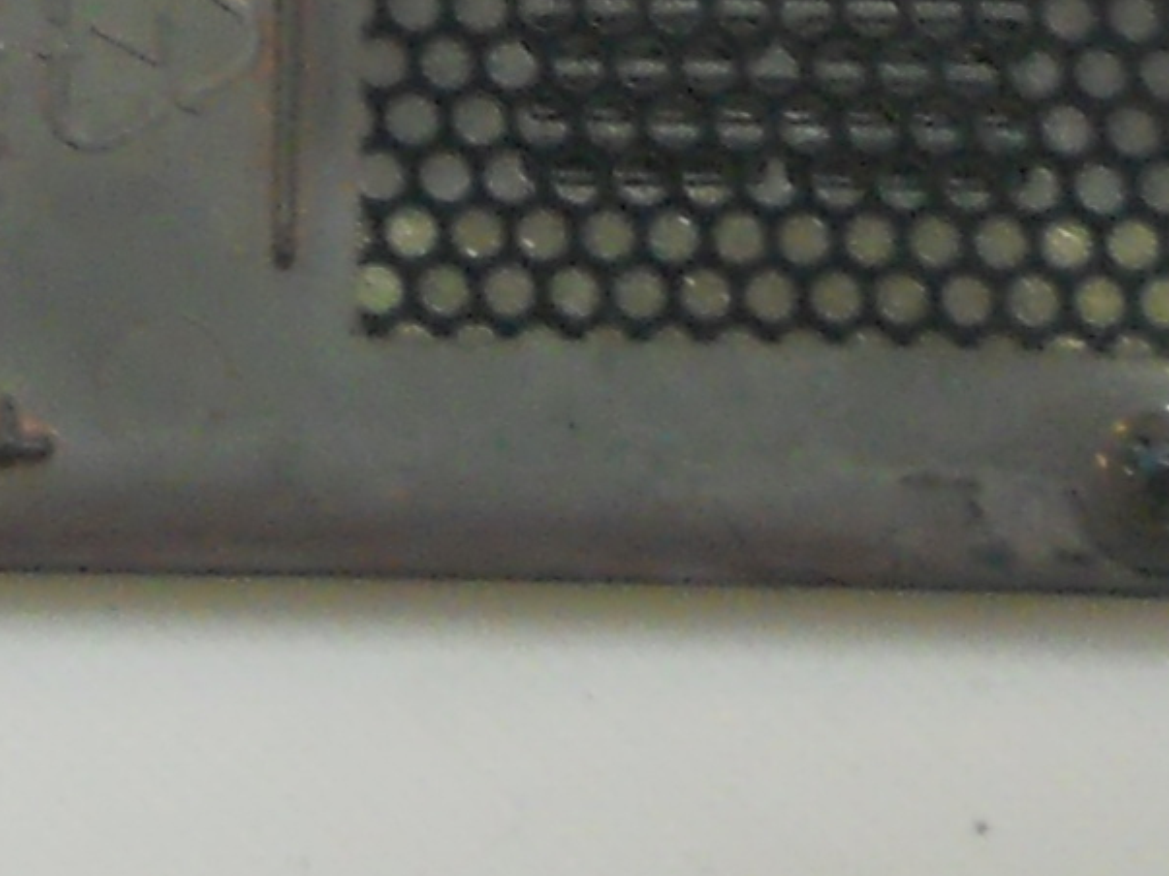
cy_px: -1235
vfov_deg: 6.4
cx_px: 547
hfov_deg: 8.9
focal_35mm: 222
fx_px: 7496
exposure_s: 1/30
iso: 320
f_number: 3.1
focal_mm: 6.72
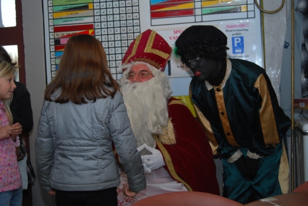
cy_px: 103
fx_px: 488
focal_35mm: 57
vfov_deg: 23.8
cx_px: 154
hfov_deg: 35.0
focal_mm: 38
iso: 200
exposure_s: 1/60
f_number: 5
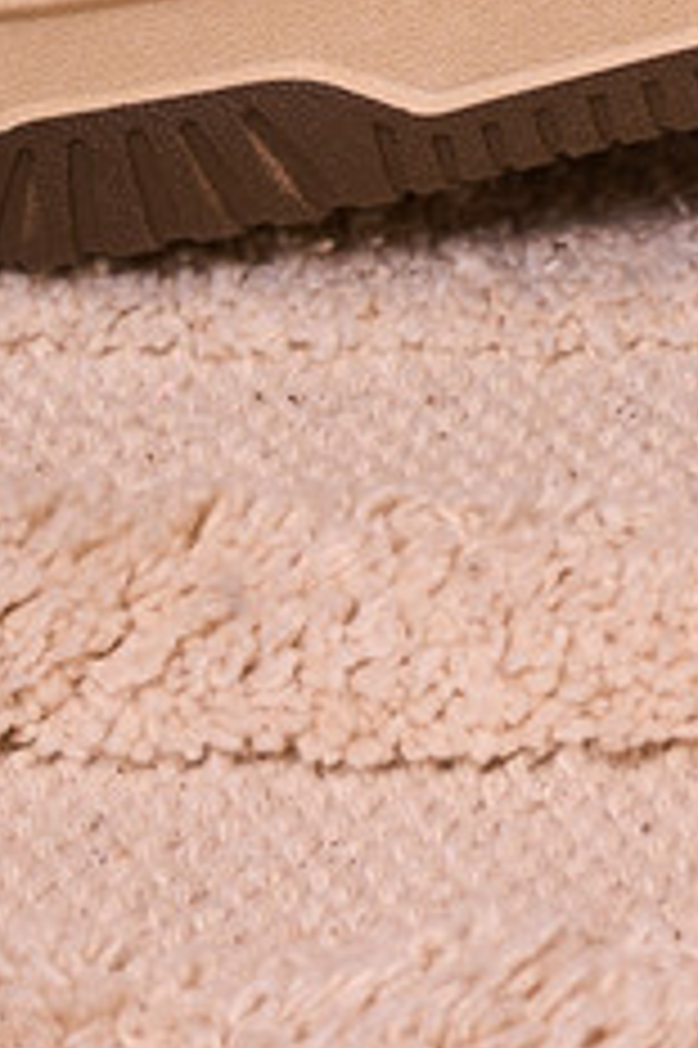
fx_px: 8330
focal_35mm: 286
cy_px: -1538
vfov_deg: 6.8
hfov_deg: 4.8
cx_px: 979
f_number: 9
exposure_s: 1/200
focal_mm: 35
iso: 100
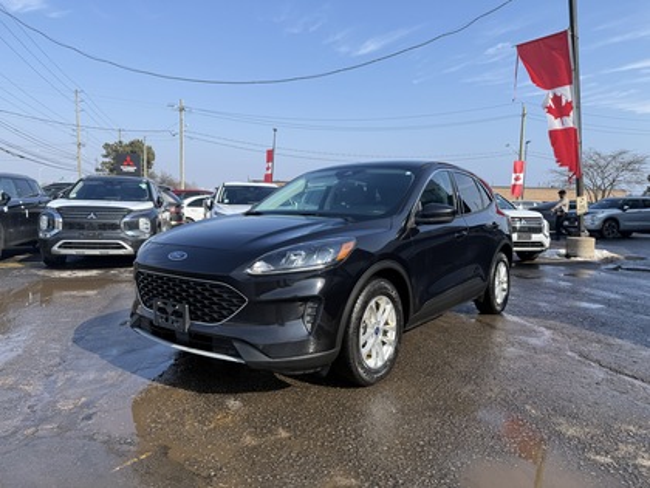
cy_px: 244
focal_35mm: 24
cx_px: 325
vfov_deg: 56.8
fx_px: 451
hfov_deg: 71.6
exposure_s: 1/3425
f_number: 1.78
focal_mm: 6.76
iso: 80
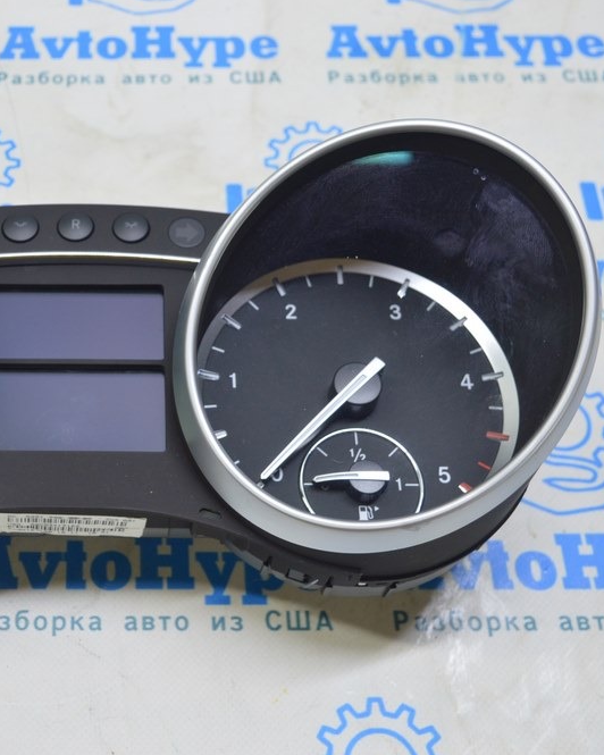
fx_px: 1162
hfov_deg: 28.1
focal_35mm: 52
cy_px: 380
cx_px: 70
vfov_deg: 36.0
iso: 400
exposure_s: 1/20
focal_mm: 24
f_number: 5.6
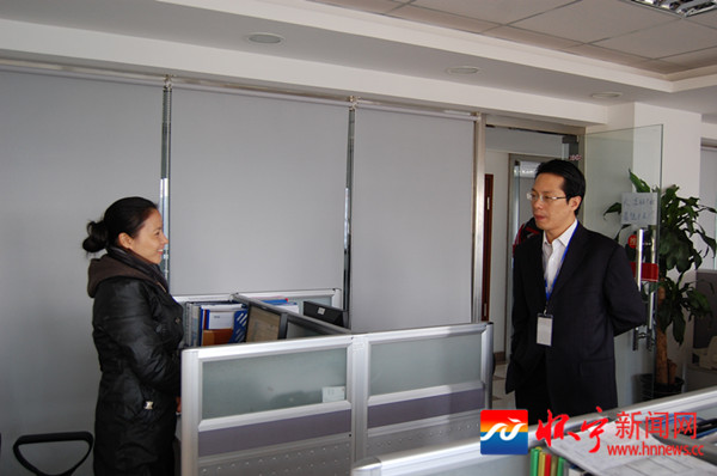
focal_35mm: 33
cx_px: 358
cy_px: 238
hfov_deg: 57.3
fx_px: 656
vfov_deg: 39.8
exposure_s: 1/80
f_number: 4.5
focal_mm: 22
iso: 400
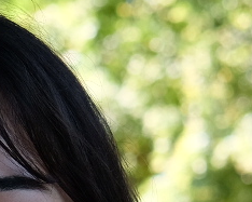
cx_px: -74
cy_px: 414
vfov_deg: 4.1
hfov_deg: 5.1
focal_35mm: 377
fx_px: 2811
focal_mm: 35
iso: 400
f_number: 4
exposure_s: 1/240
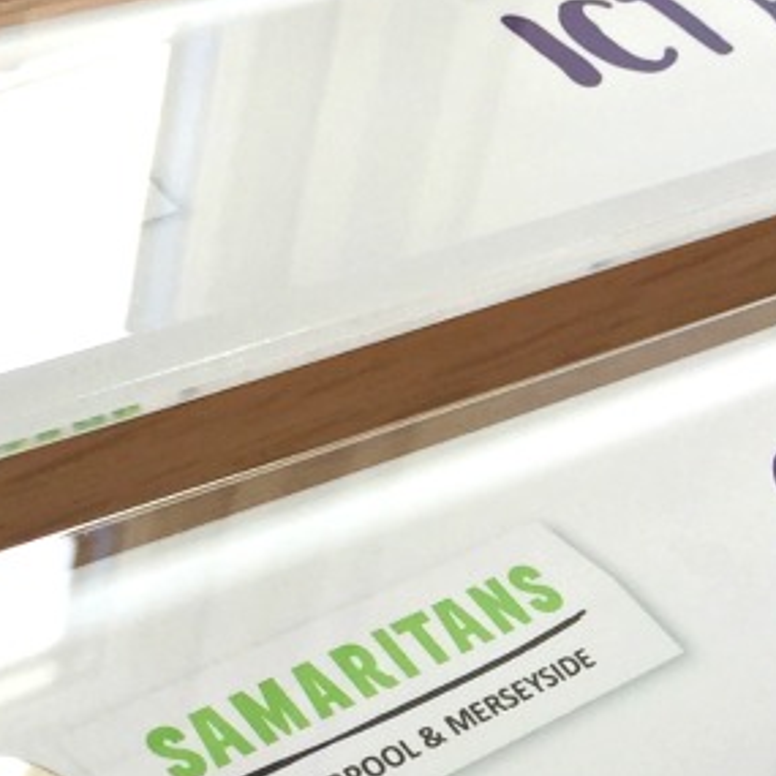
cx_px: 825
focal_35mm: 90
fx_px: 2283
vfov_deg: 18.5
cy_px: 871
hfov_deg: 18.6
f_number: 2.2
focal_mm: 4.15
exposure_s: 1/134
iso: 32
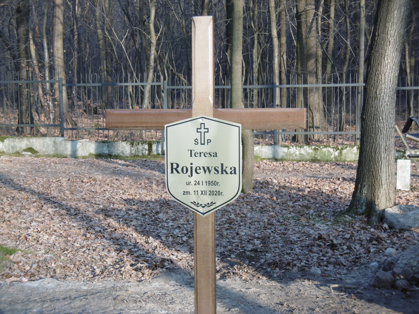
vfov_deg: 21.6
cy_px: 157
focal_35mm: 68
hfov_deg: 28.6
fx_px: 823
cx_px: 210
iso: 100
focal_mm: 12.1
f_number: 4.4
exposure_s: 1/80
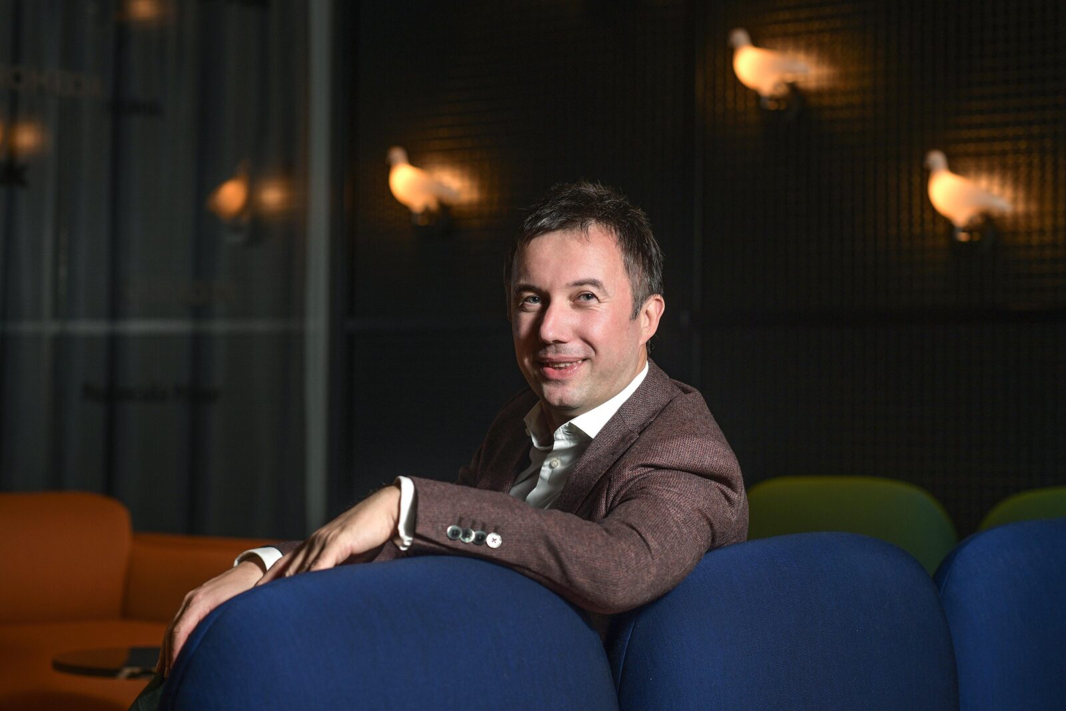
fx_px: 2517
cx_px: 533
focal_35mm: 85
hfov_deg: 23.9
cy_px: 356
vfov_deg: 16.1
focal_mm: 85
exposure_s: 1/125
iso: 200
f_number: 4
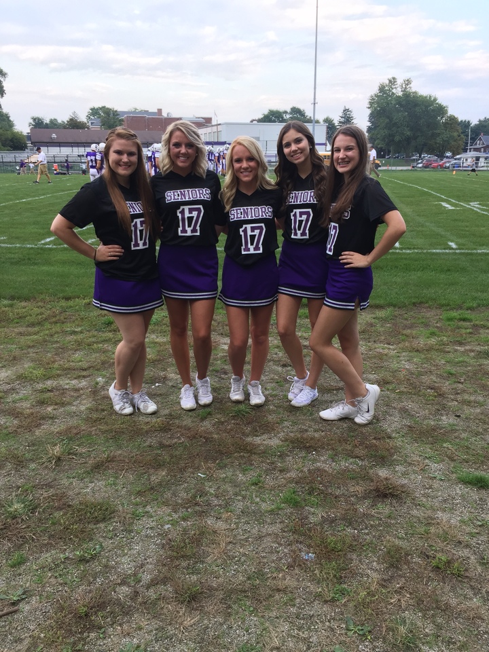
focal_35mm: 29
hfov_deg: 48.2
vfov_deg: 61.7
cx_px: 244
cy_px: 326
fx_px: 546
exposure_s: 1/120
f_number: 2.2
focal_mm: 4.15
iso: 32
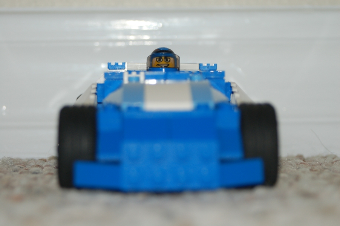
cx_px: 170
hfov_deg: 17.1
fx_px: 1132
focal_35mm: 120
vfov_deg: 11.4
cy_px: 113
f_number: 5.6
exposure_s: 1/60
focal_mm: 80
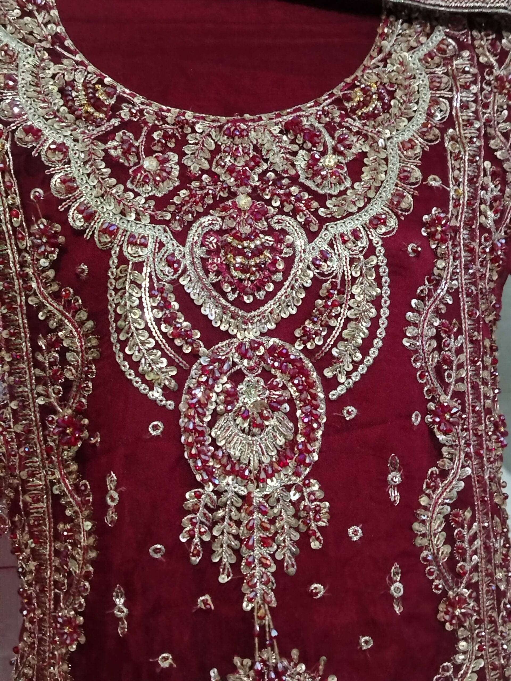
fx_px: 945
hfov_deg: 30.3
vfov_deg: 39.7
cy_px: 340
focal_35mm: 48
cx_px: 256
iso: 3497
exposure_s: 1/20
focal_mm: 5.25
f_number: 1.75
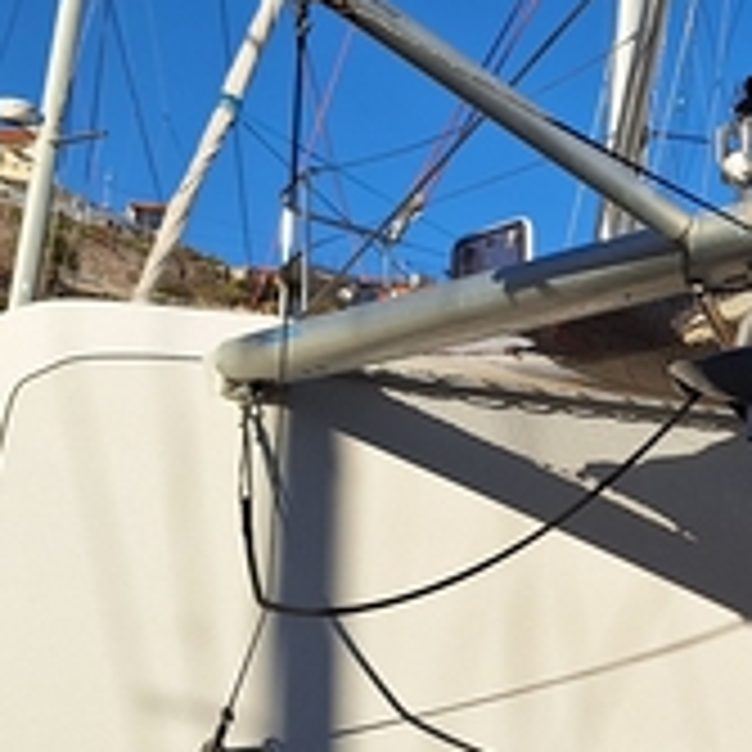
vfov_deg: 20.4
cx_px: 928
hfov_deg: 19.1
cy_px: 304
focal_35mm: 85
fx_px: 2089
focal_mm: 5.54
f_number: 1.8
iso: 40
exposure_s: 1/4902
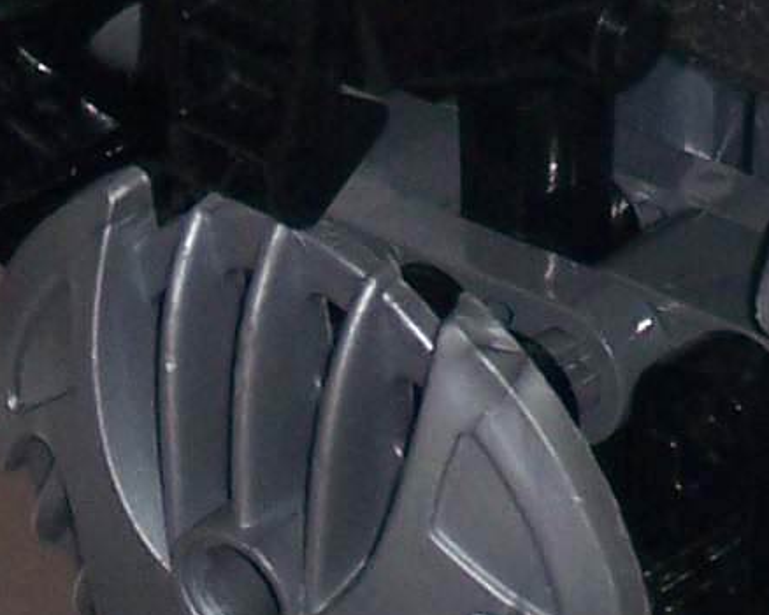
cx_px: -116
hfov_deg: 1.9
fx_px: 22863
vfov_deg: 1.5
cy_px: 1497
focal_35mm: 1005
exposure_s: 1/100
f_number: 3.2
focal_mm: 26.4
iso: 80
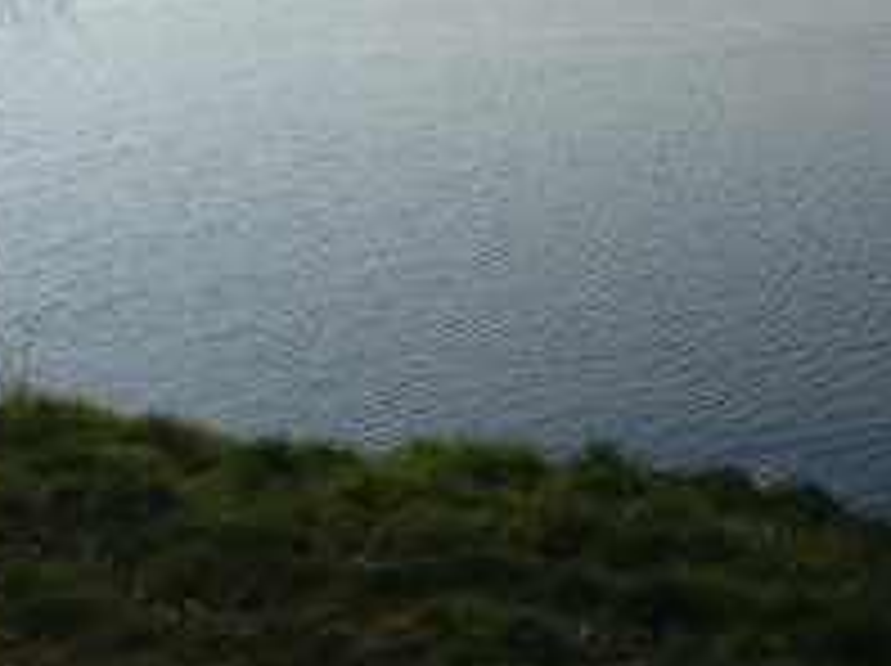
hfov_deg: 24.8
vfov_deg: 19.3
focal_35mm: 73
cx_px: 986
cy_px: -56
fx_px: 1877
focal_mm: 11.12
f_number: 5.6
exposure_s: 1/100
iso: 125
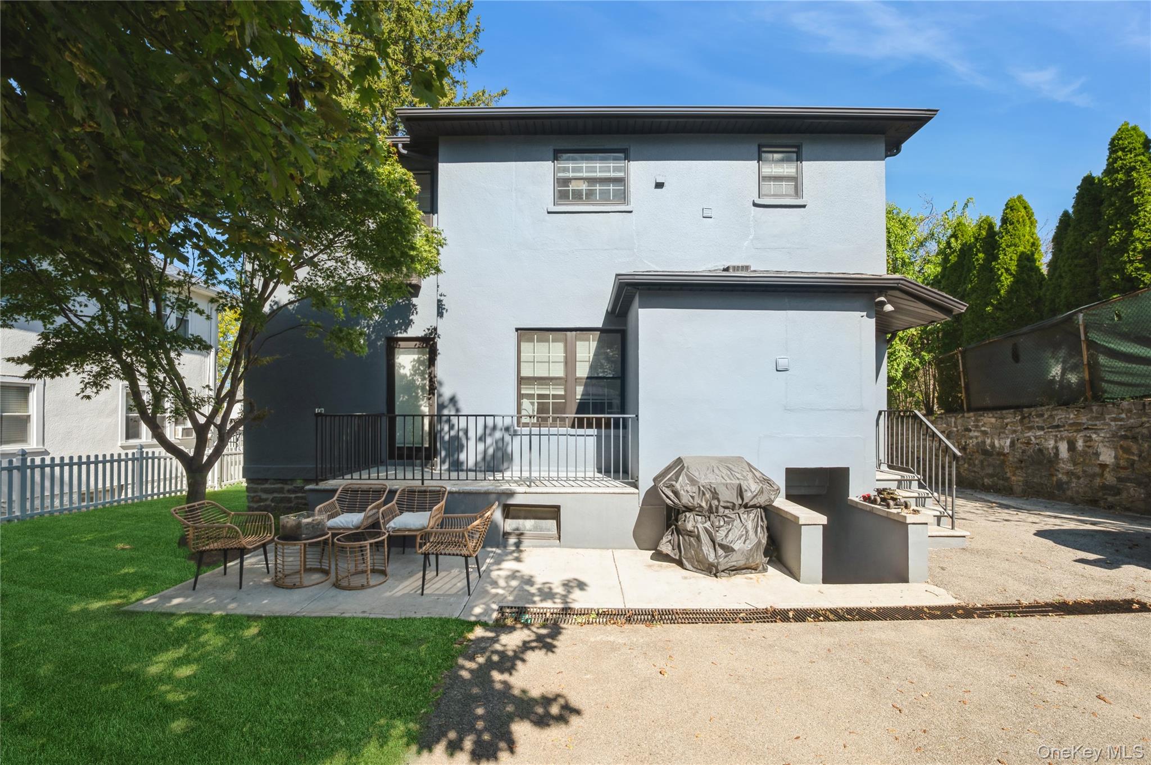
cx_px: 576
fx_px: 447
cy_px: 382
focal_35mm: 14
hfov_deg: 104.3
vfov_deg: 81.1
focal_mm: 14
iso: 200
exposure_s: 1/320
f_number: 10
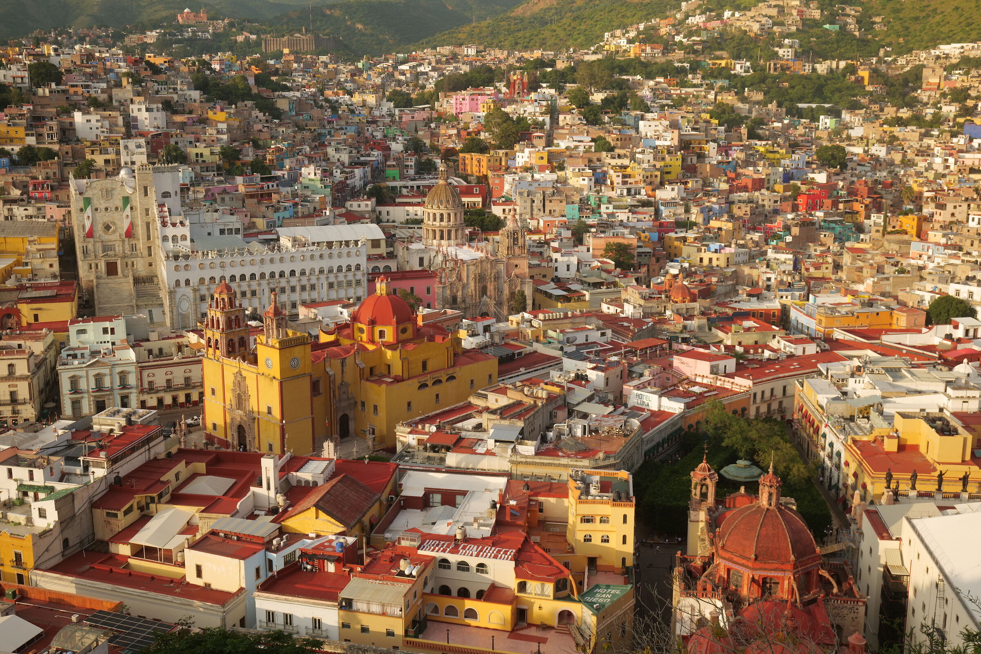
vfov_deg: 33.4
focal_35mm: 40
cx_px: 490
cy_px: 327
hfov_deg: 48.5
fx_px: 1090
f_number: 8
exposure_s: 1/30
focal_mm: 40
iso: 640
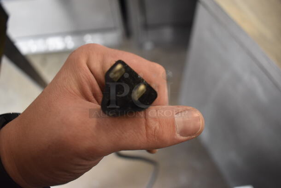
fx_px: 211
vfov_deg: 48.0
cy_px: 94
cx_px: 140
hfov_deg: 67.3
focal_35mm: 27
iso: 1400
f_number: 3.5
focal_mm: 18
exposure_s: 1/125
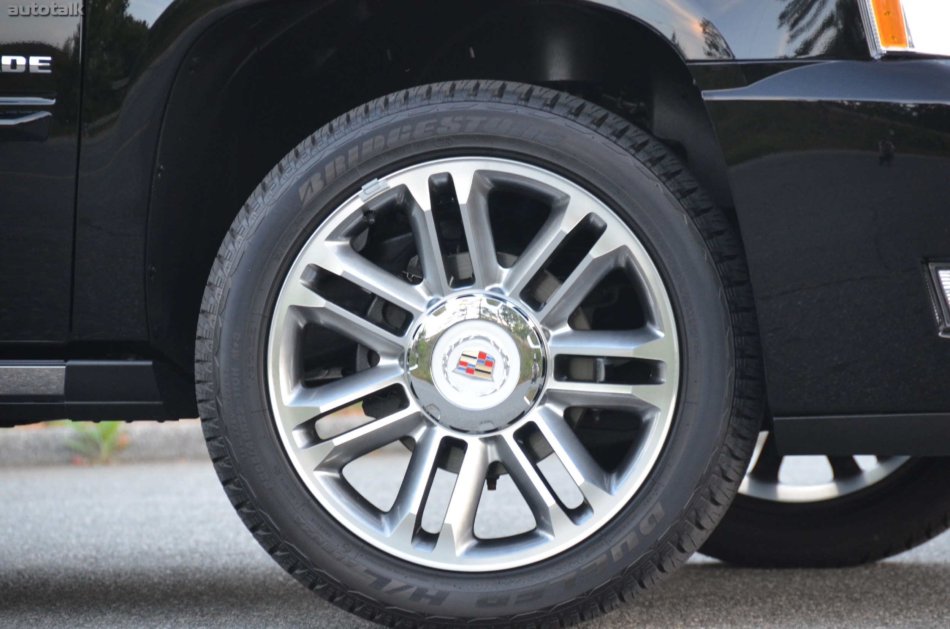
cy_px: 314
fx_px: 6715
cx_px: 475
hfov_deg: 8.1
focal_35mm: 255
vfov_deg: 5.4
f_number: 5.6
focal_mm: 170
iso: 1600
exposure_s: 1/30
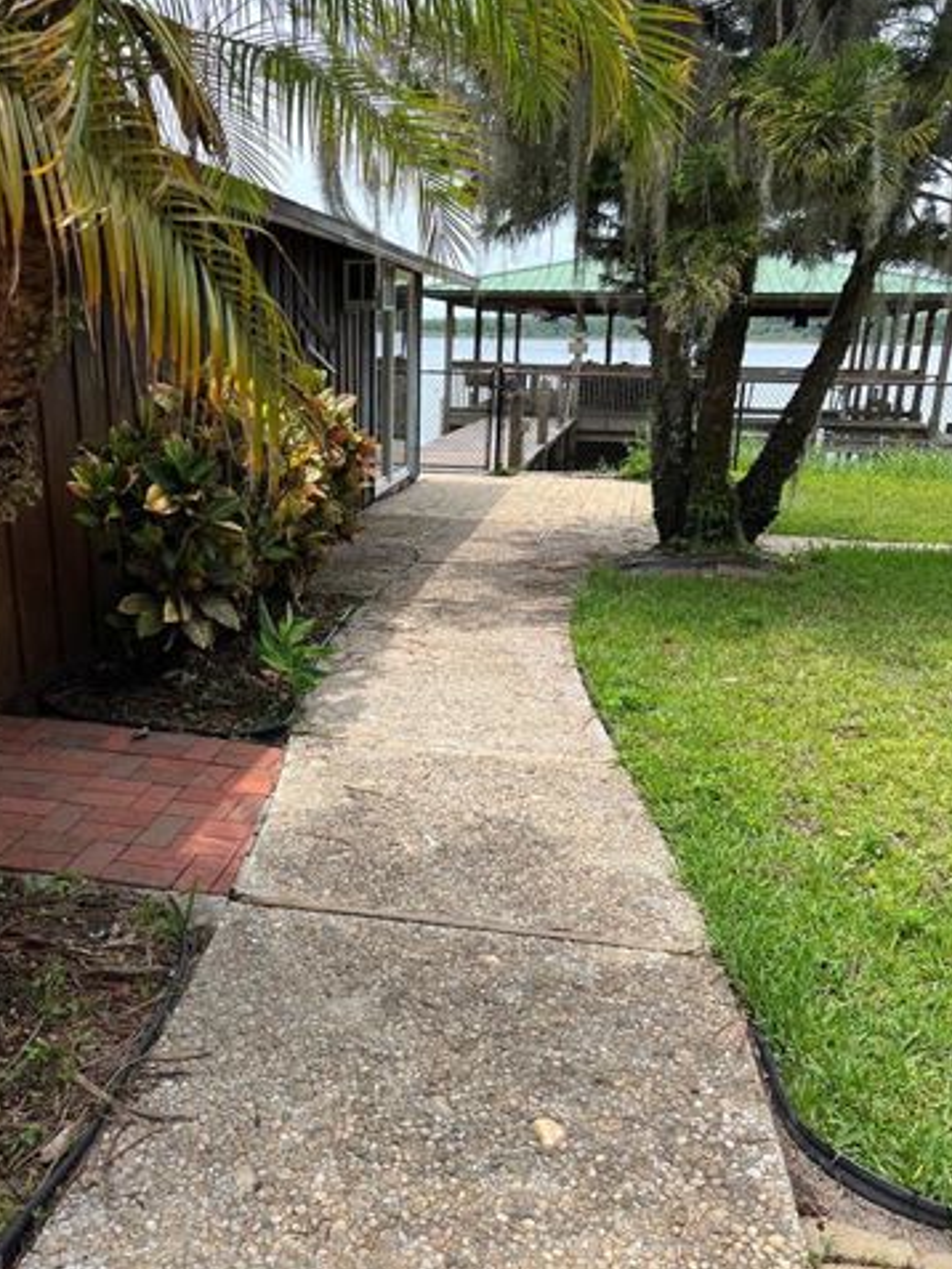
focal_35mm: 29
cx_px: 427
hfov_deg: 48.2
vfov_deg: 61.6
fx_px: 1063
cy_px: 681
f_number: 1.5
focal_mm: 5.7
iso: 50
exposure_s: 1/1838
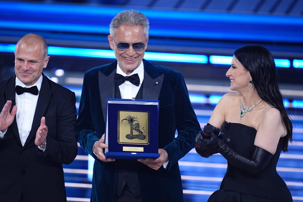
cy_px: 116
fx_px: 3967
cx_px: 133
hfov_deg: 4.4
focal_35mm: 471
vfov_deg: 2.9
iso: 3200
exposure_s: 1/400
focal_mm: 400
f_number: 2.8
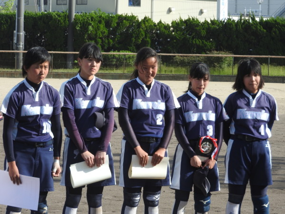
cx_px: 142
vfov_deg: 8.7
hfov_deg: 11.6
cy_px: 107
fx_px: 1400
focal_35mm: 170
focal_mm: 30.5
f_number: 5.2
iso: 100
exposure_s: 1/320
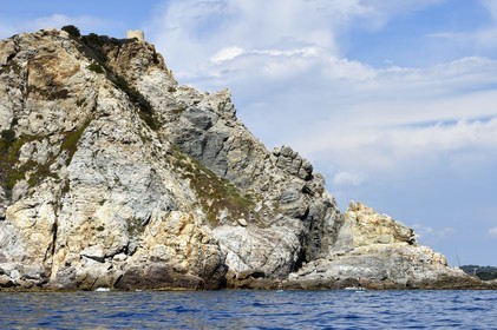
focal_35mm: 85
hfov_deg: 23.9
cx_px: 248
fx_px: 1173
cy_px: 165
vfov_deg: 16.0
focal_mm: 85
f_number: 9
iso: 200
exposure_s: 1/640
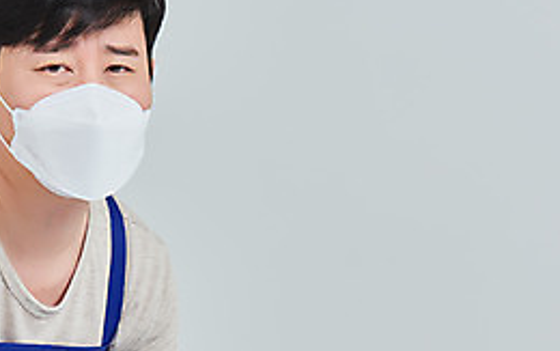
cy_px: 265
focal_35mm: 305
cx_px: 145
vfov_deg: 4.3
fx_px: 4659
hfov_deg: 6.9
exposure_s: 1/125
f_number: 14
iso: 100
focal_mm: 130
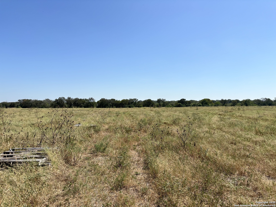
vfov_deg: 53.1
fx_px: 207
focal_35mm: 26
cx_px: 138
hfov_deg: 67.3
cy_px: 104
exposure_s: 1/5076
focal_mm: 5.96
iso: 50
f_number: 1.6
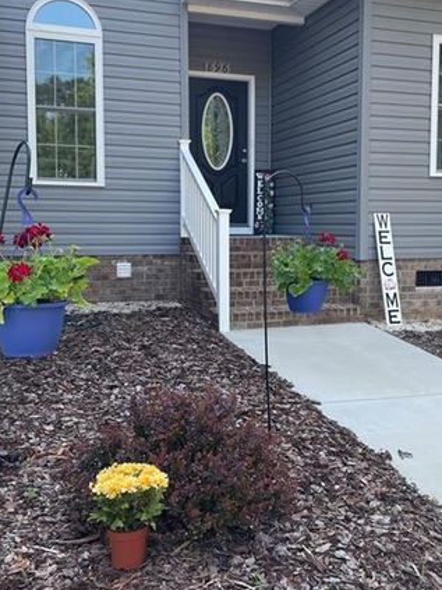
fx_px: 698
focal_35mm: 41
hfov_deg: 35.1
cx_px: 248
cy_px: 262
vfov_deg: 45.7
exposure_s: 1/213
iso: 32
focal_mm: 4.2
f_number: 1.6
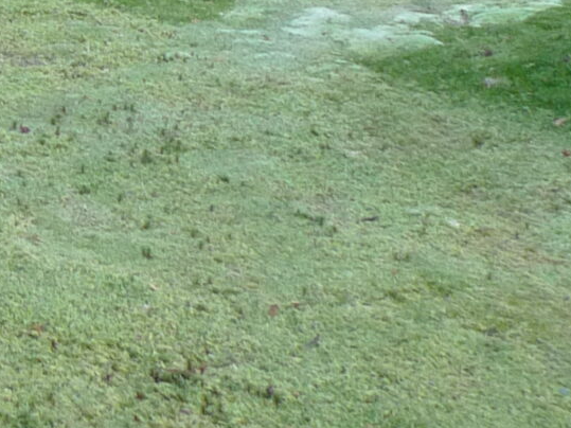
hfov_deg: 15.1
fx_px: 1880
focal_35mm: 114
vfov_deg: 12.7
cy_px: -88
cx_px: -447
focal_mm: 5.1
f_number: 2
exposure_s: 1/30
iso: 200
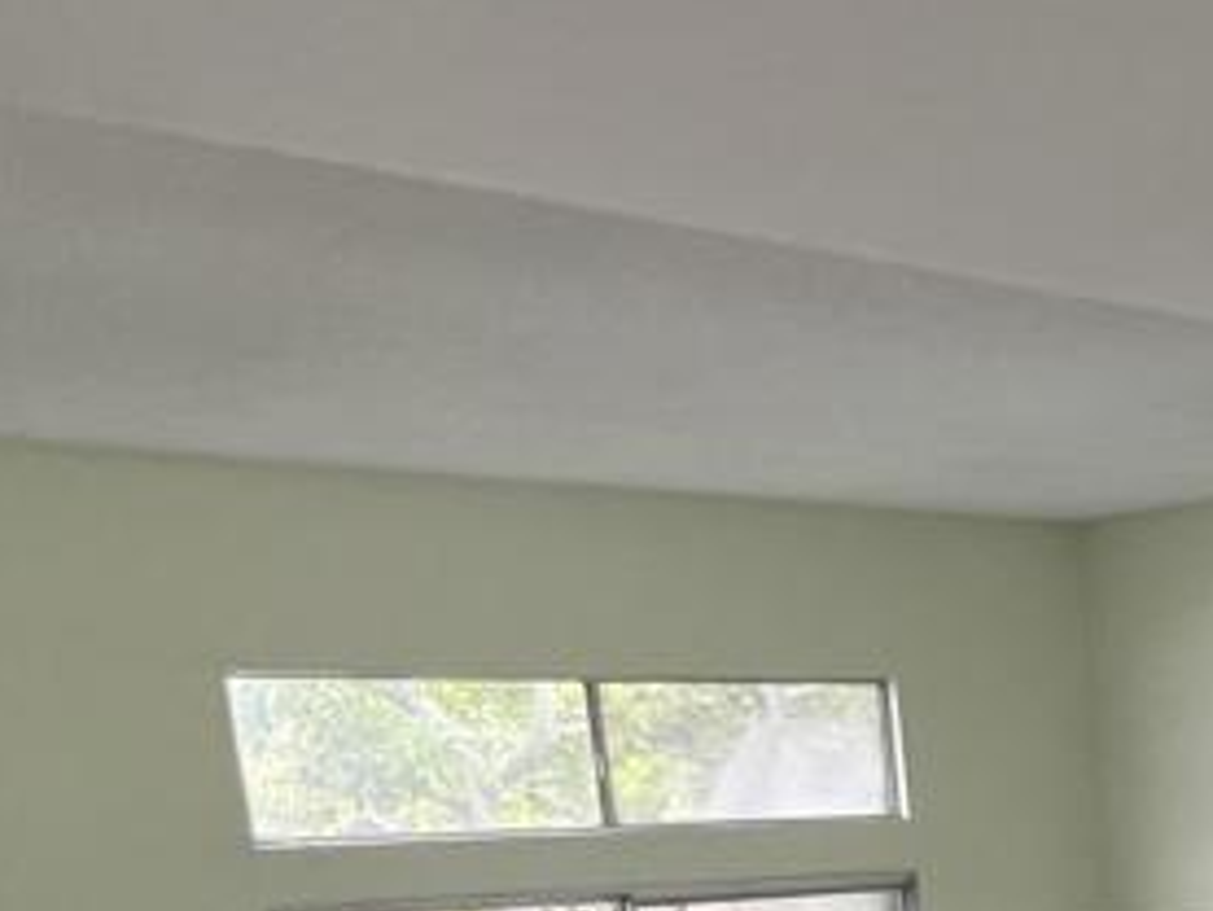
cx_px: 1533
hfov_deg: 31.6
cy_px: 1209
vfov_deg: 25.7
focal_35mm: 48
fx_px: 1683
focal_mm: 1.57
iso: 200
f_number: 1.8
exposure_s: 1/99
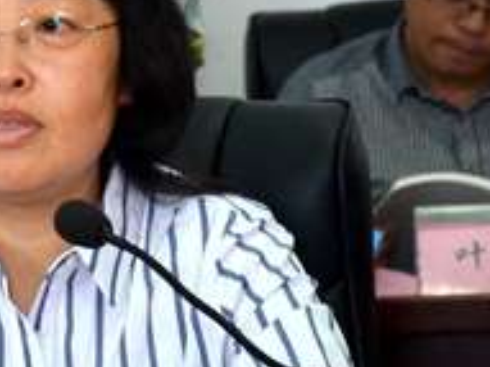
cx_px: 5
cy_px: 207
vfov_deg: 5.6
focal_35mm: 264
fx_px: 3735
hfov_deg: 7.5
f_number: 5.3
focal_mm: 70
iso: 800
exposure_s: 1/50
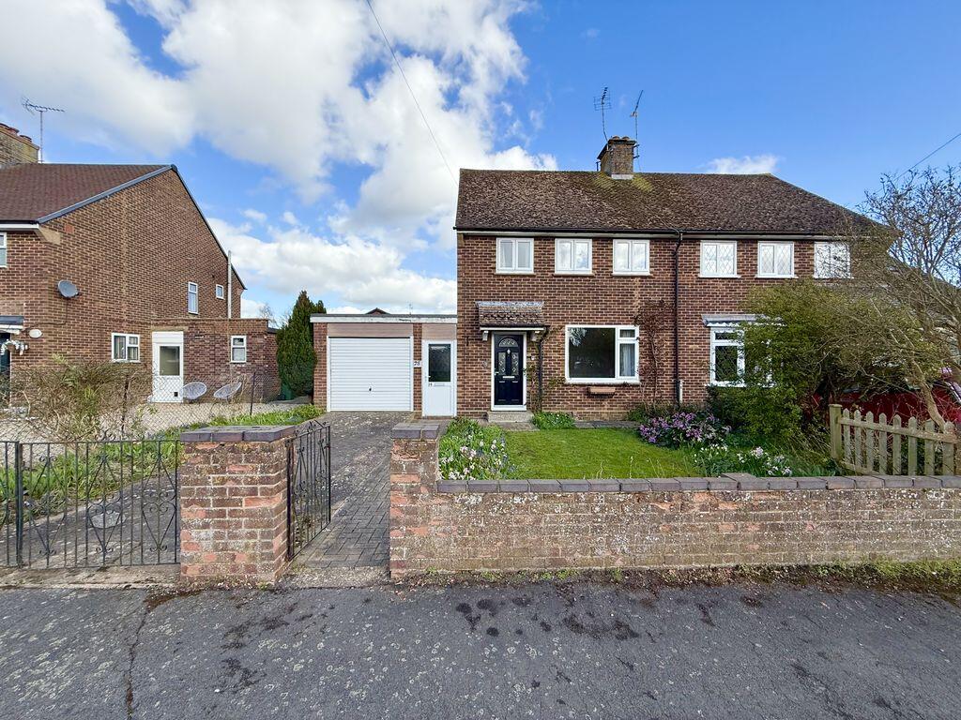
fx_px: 389
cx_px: 480
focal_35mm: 14
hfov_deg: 102.1
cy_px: 360
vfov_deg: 85.7
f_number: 2.2
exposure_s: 1/955
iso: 50
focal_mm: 2.22
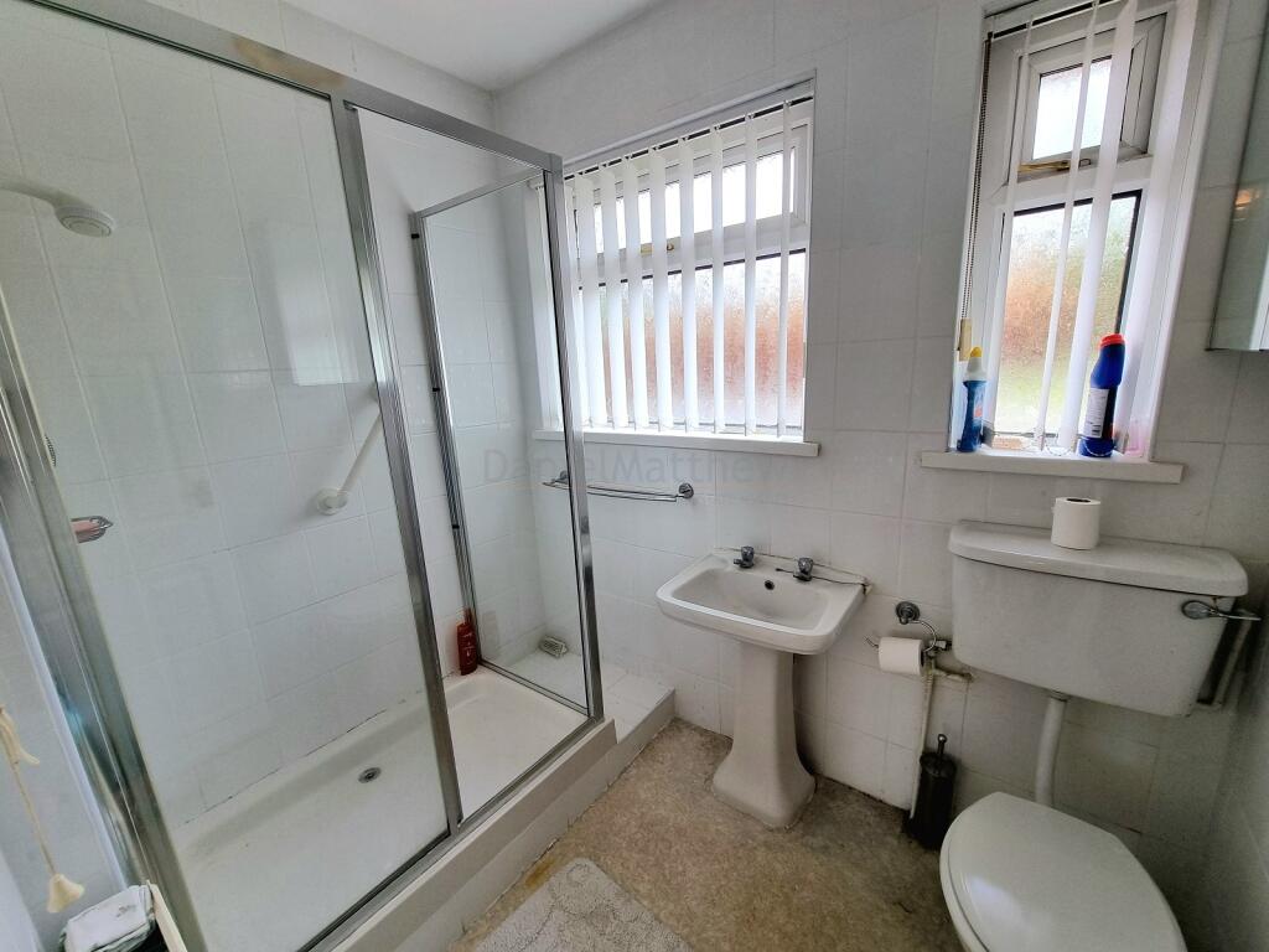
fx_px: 477
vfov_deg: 89.9
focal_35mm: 13
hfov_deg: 106.2
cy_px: 476
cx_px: 634
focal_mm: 2.2
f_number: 2.2
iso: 50
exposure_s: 1/169
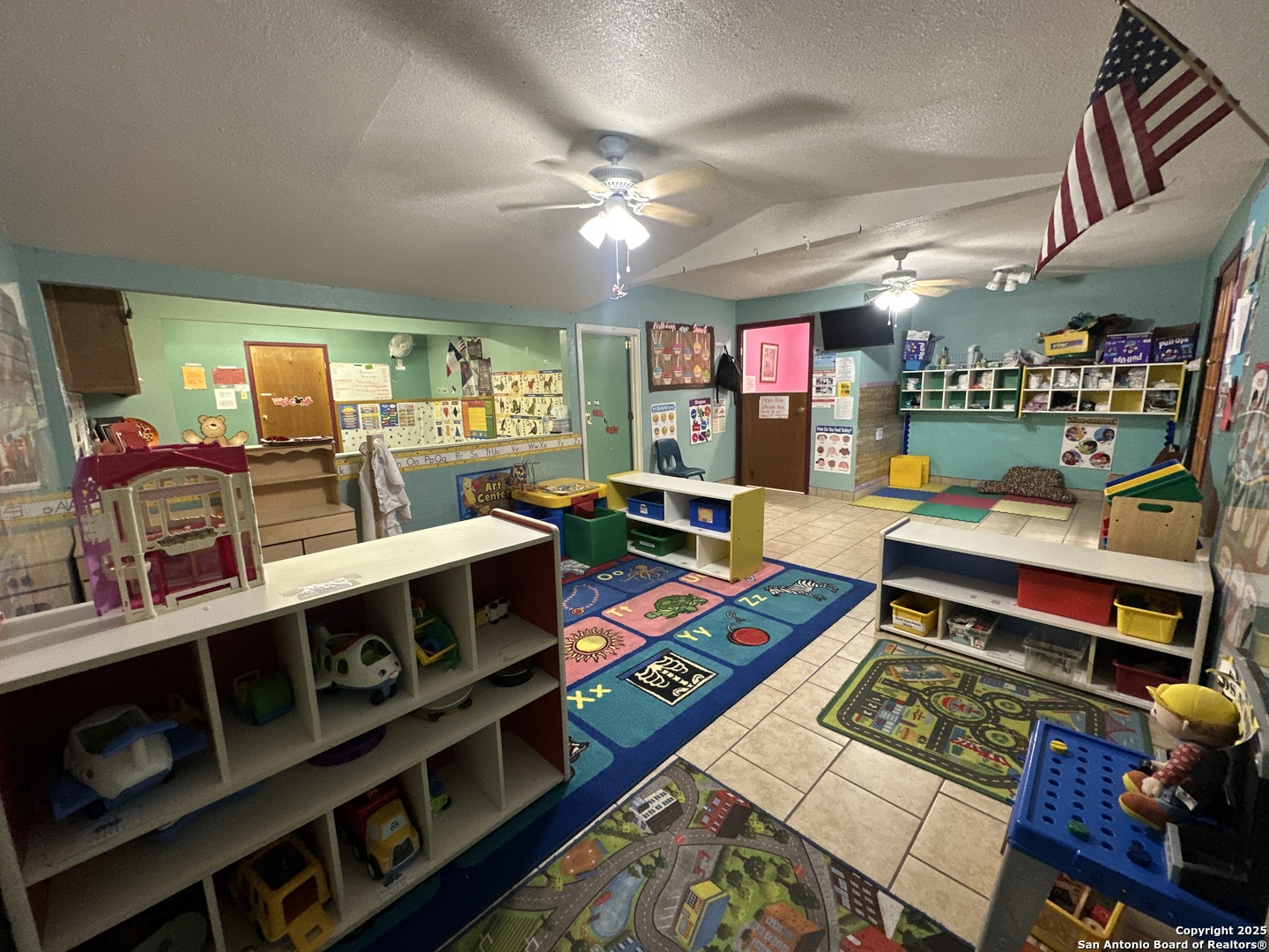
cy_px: 476
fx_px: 513
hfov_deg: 102.1
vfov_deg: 85.7
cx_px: 634
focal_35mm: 14
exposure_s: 1/60
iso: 320
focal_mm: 2.22
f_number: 2.2
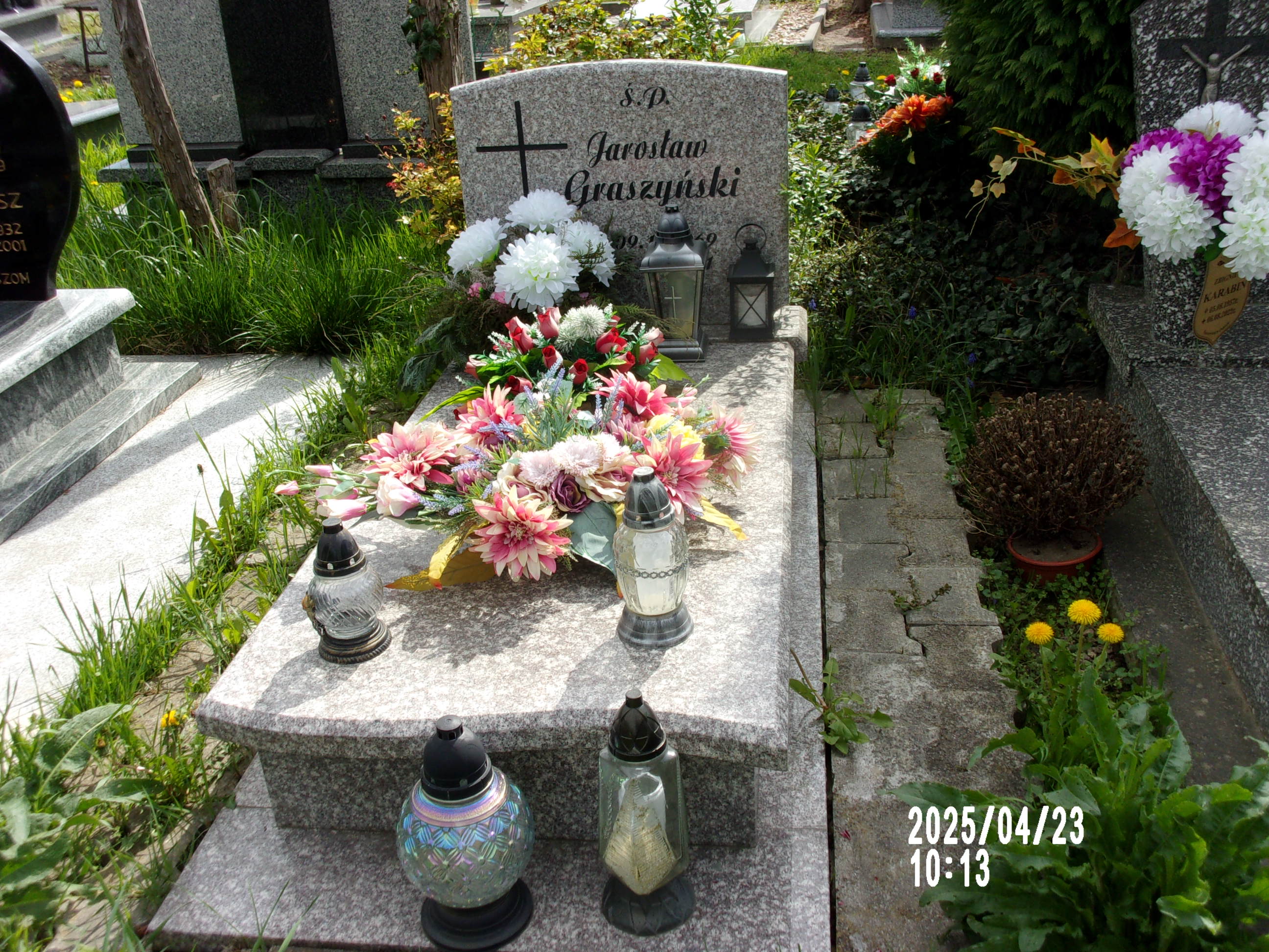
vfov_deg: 39.7
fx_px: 1320
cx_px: 634
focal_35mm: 36
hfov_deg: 51.4
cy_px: 476
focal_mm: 6.4
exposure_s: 1/70
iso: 80
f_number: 11.8
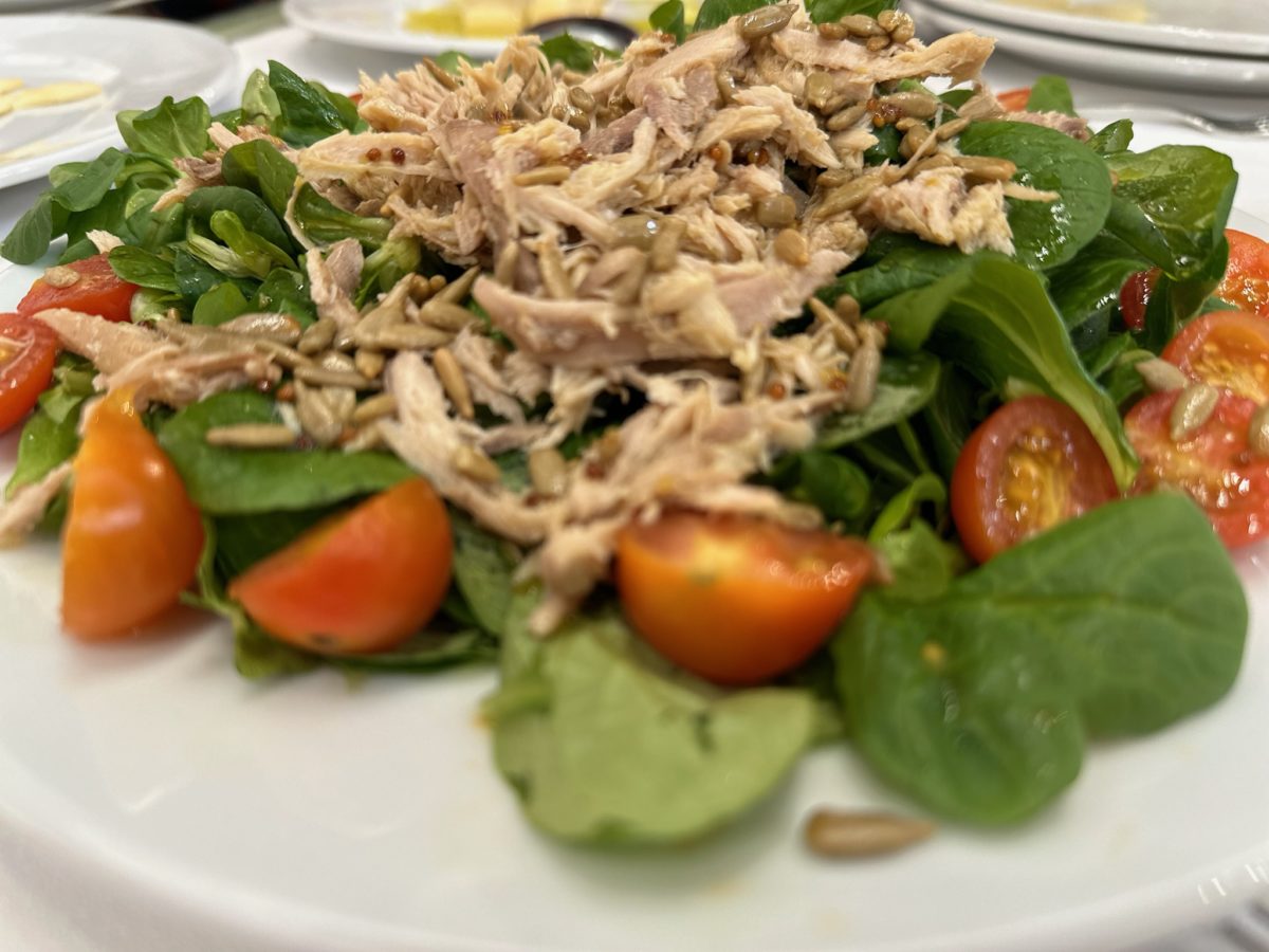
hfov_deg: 71.6
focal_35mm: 24
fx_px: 880
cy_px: 476
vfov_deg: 56.8
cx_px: 634
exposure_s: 1/50
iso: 160
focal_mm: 6.86
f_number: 1.78
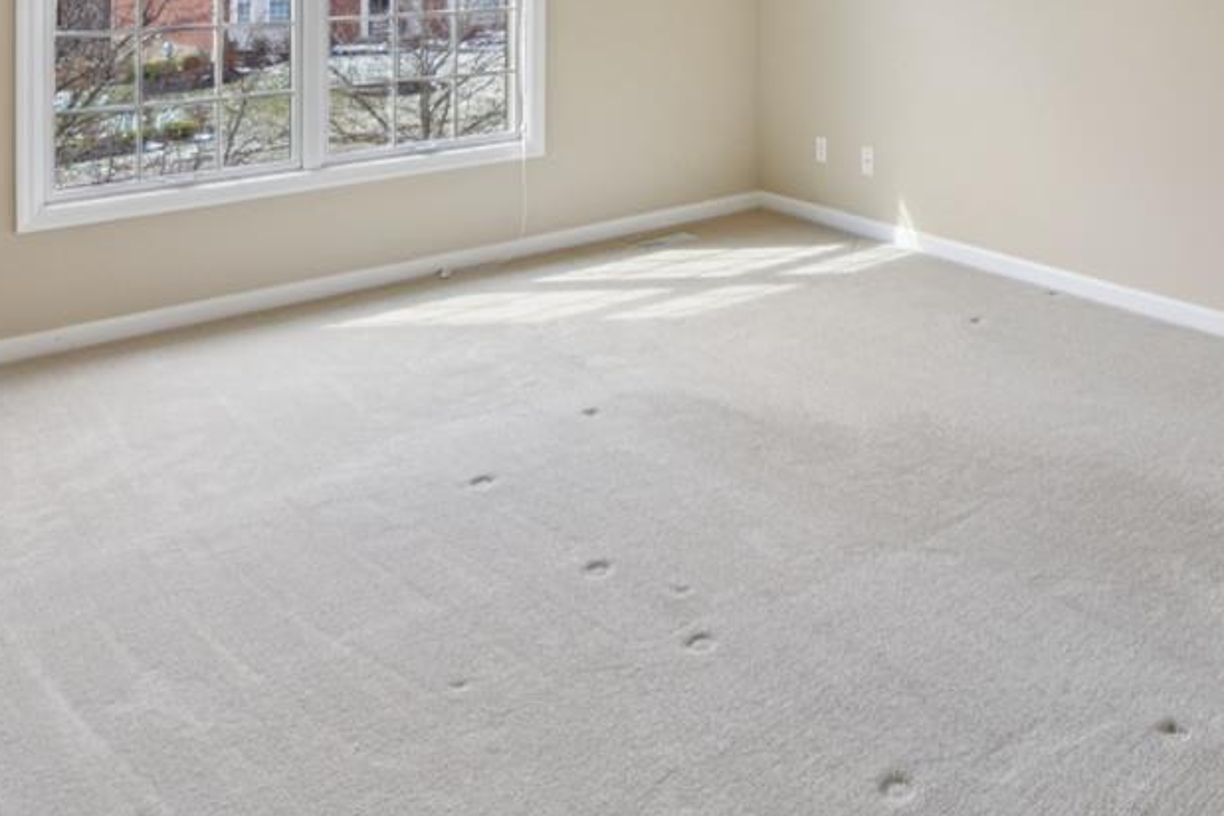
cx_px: 919
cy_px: -125
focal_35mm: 34
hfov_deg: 53.3
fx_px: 1156
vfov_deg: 33.0
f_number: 8
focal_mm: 14
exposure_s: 1/25
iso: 400
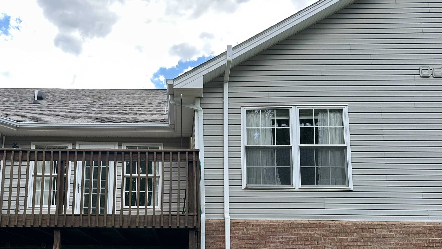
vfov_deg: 29.7
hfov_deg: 50.8
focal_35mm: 39
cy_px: 201
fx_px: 457
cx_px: 151
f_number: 1.78
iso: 80
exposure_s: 1/1019
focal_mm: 6.86
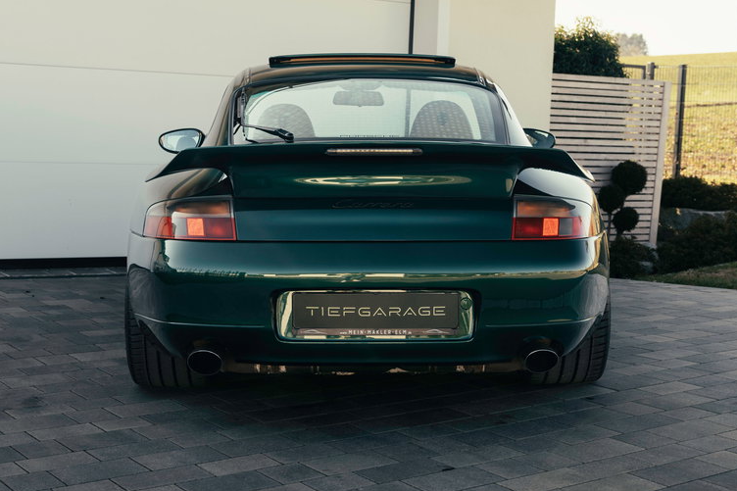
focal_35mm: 48
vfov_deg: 28.1
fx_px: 982
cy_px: 250
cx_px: 374
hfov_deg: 41.1
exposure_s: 1/160
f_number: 4
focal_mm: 31.6
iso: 125
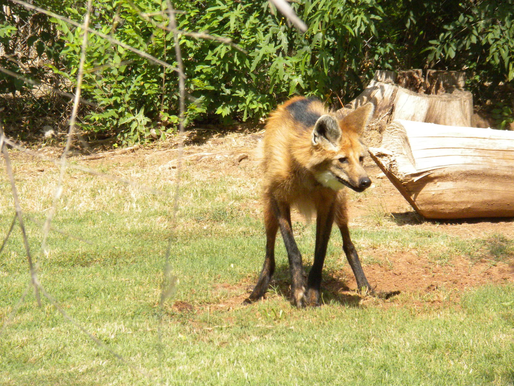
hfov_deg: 8.3
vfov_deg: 6.2
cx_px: 257
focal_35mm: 238
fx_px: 3534
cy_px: 193
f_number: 5.2
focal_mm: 42.1
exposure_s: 1/1042
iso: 328
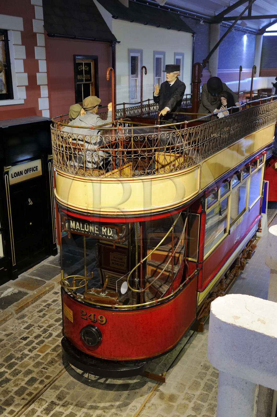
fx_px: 416
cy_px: 208
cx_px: 138
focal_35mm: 36
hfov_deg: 36.8
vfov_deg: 53.2
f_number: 4
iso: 1600
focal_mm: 36
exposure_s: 1/25
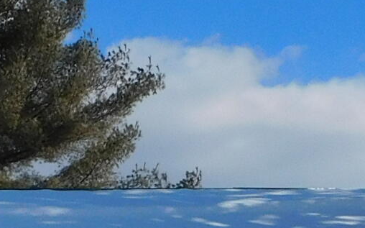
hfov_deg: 14.5
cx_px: 93
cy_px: 334
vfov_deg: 8.9
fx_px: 1432
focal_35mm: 144
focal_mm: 4
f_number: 6
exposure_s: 1/800
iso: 125
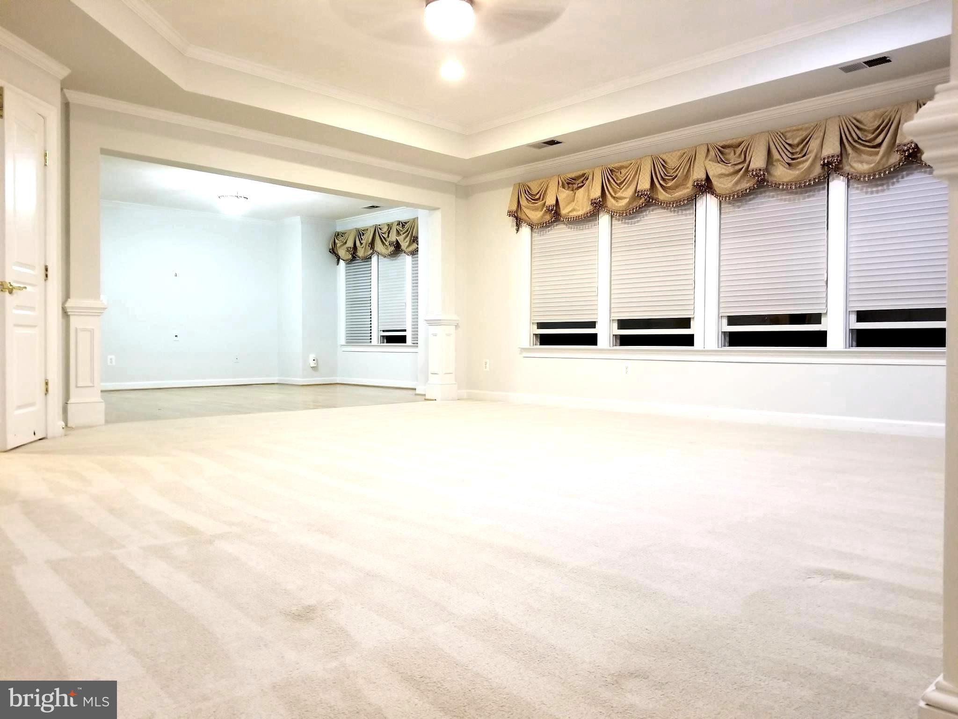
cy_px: 360
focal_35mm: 26
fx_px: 720
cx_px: 479
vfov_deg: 53.1
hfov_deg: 67.3
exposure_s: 1/15
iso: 200
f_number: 1.7
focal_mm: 4.3
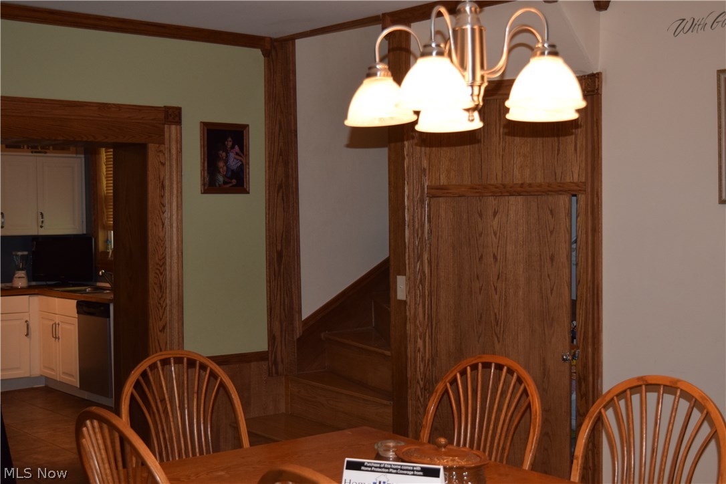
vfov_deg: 29.9
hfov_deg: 43.6
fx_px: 907
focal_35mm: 45
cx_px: 363
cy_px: 242
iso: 800
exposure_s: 1/80
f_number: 4.5
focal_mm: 30
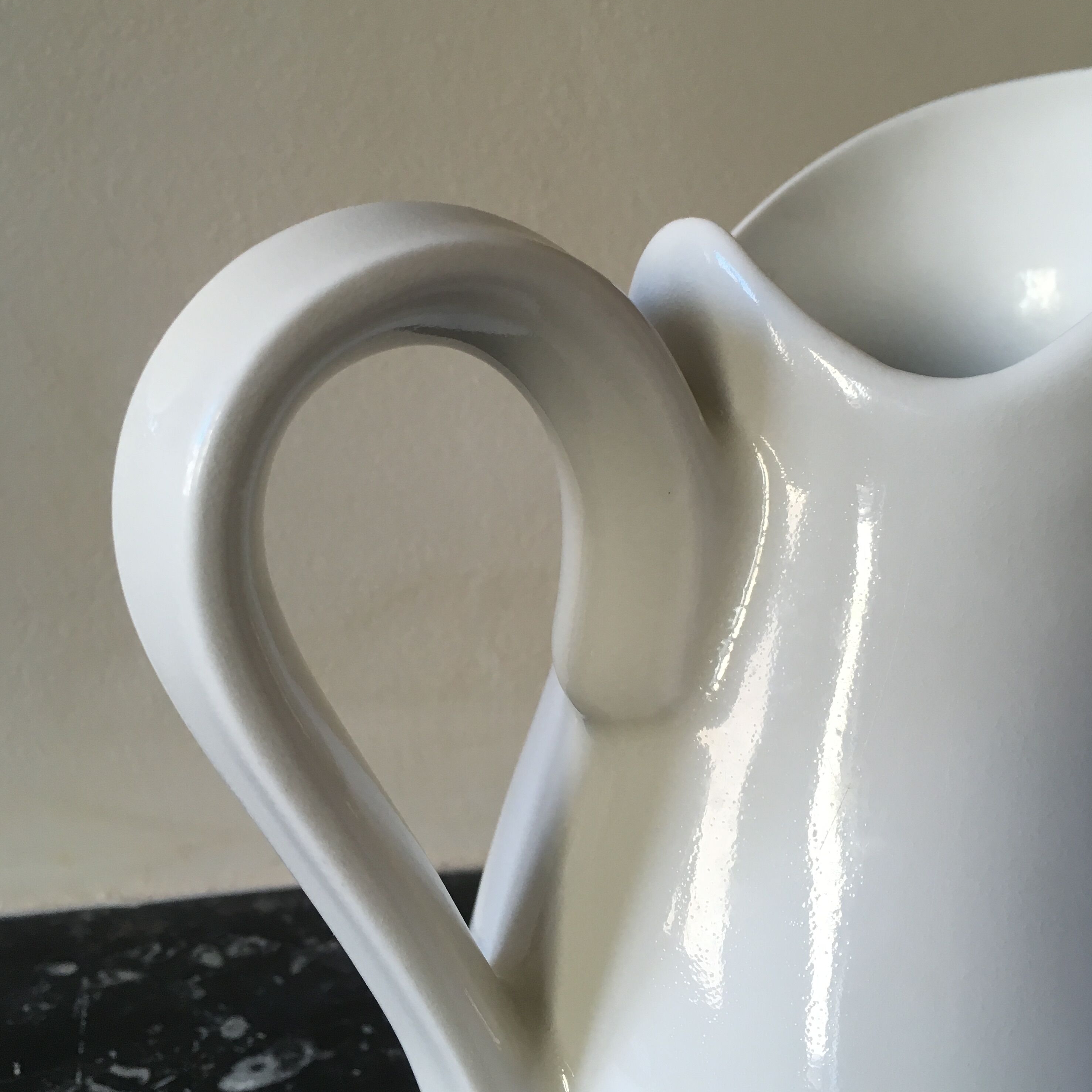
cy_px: 504
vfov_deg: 47.2
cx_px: 547
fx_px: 1249
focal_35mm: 35
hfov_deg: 47.2
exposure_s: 1/33
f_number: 2.2
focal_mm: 4.15
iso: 40
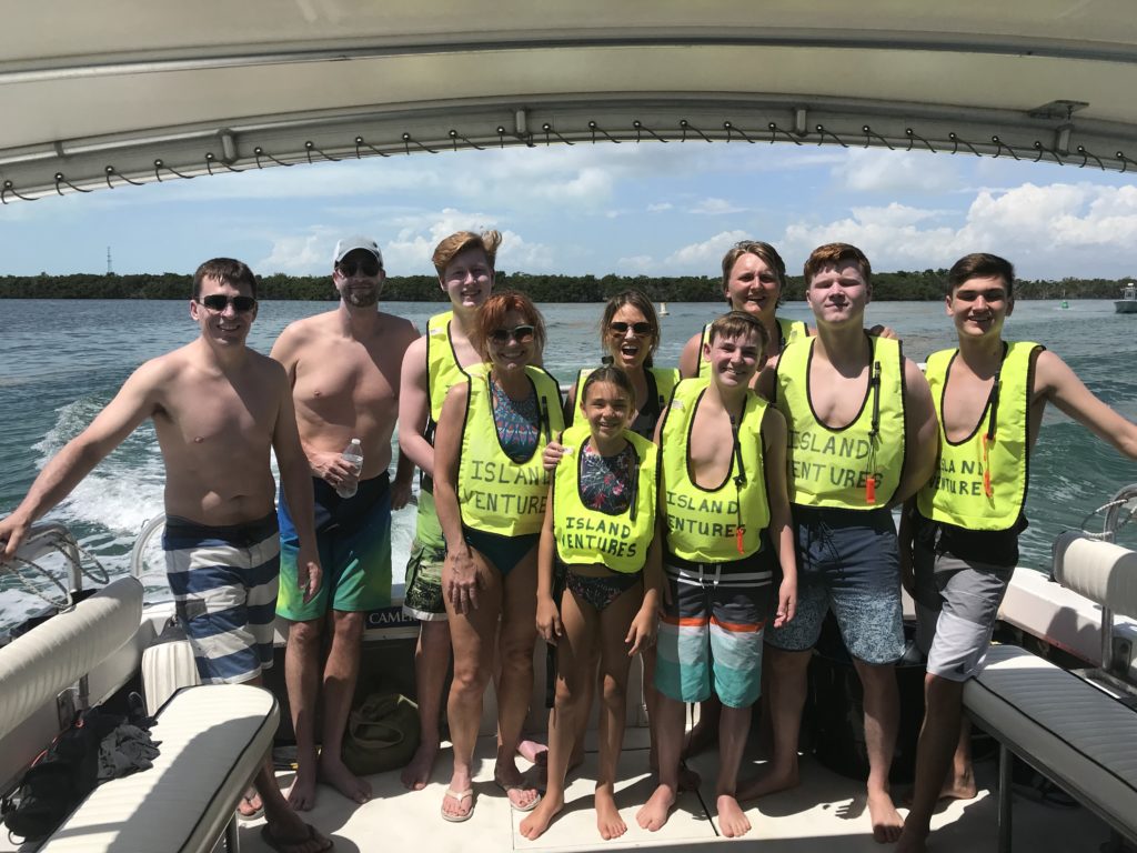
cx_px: 568
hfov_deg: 63.4
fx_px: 920
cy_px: 426
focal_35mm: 28
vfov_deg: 49.7
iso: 20
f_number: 1.8
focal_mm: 3.99
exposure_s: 1/4367
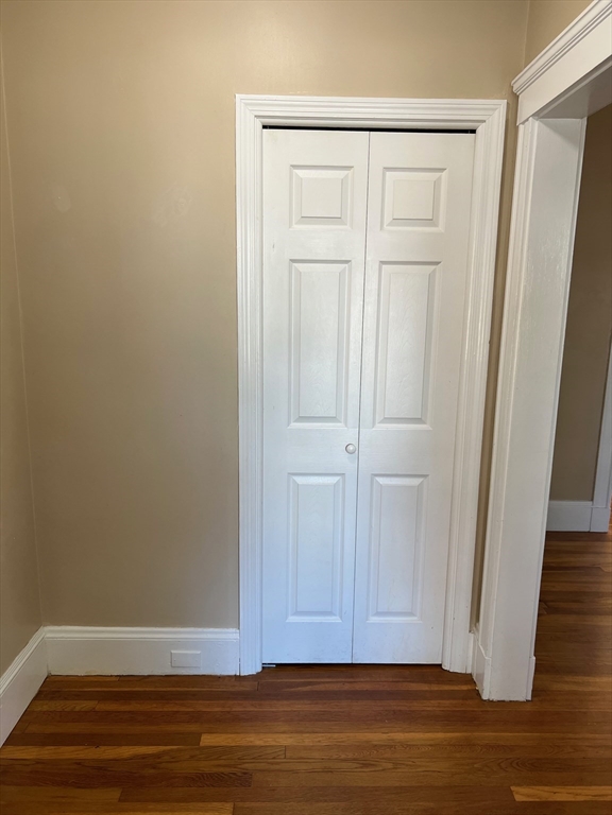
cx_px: 306
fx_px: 613
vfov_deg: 67.3
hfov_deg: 53.1
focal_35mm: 26
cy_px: 408
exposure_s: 1/120
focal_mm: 5.7
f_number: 1.5
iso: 80
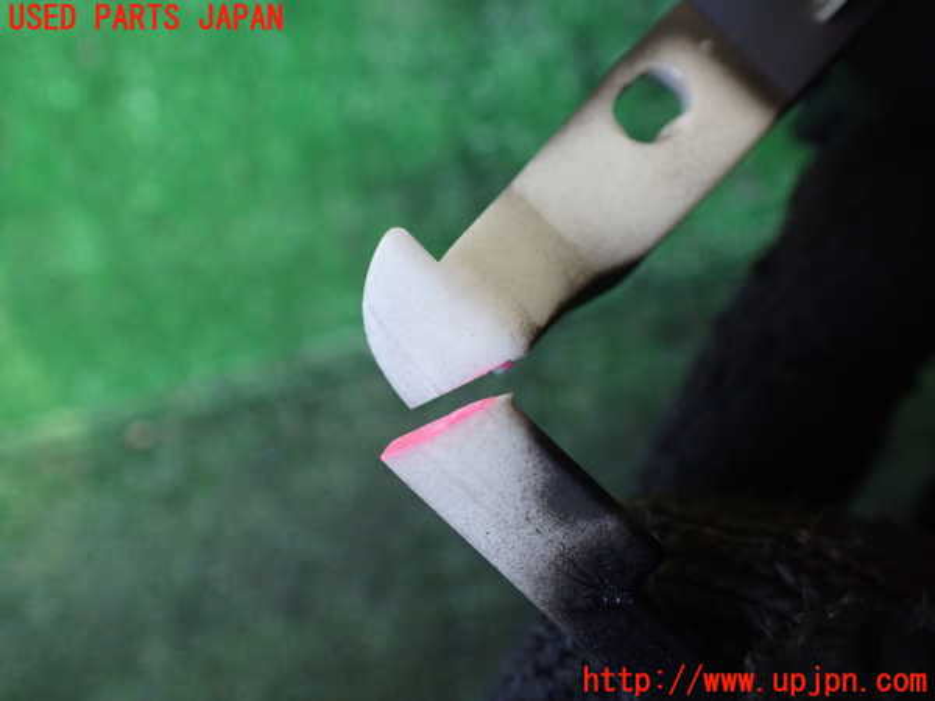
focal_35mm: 30
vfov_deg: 46.8
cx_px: 468
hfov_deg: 60.0
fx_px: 810
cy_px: 350
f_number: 2.3
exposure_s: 1/125
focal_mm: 5.4
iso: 500
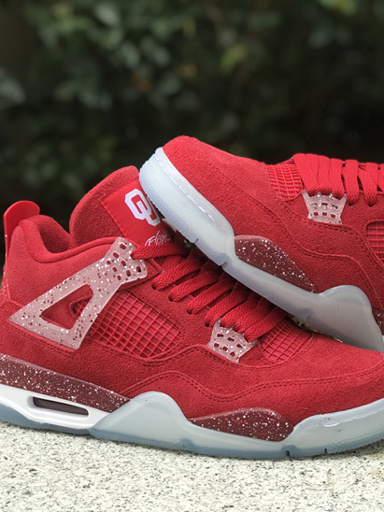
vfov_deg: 25.3
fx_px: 1139
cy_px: 256
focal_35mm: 77
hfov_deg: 19.1
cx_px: 270
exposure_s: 1/50
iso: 32
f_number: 2.8
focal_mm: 6.6
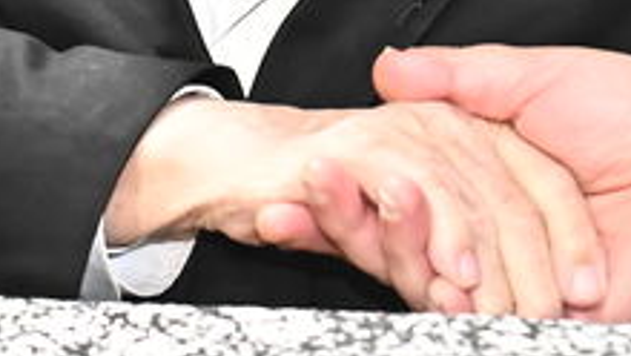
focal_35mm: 386
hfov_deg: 5.6
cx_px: 218
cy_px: -663
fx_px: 6462
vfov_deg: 3.1
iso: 2500
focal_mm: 58
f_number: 5
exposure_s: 1/200
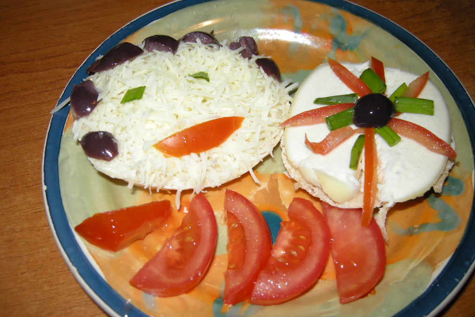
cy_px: 163
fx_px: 488
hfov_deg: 51.9
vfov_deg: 36.0
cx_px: 241
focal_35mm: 37
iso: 64
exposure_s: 1/60
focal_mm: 7.5
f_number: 2.7
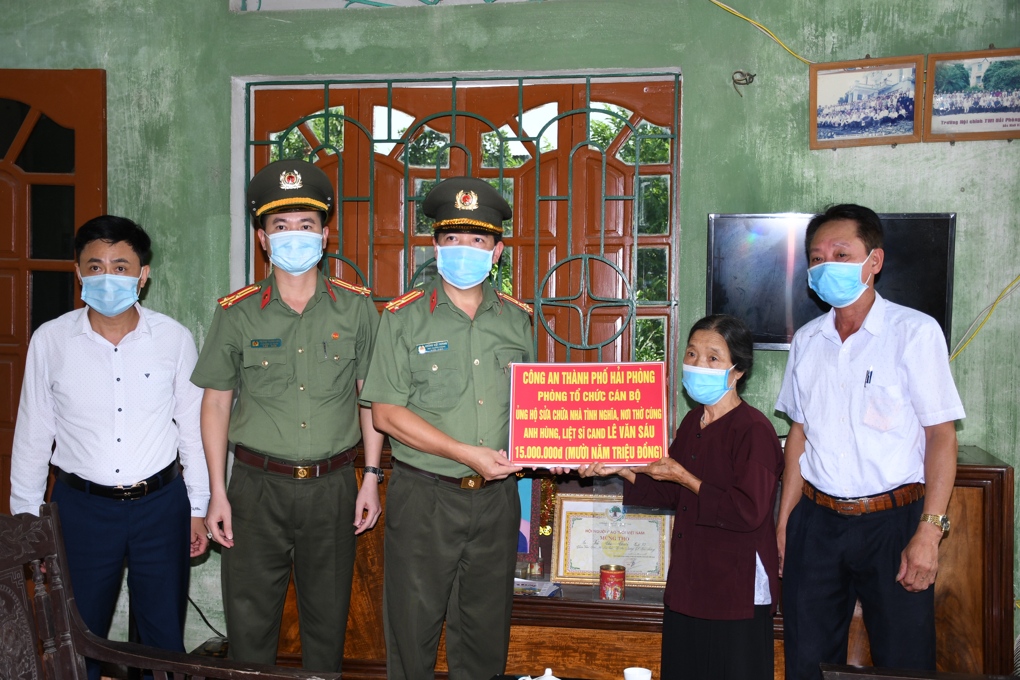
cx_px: 510
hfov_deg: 41.1
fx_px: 1360
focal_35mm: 48
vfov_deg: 28.1
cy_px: 340
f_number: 4
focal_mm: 32
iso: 250
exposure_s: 1/200
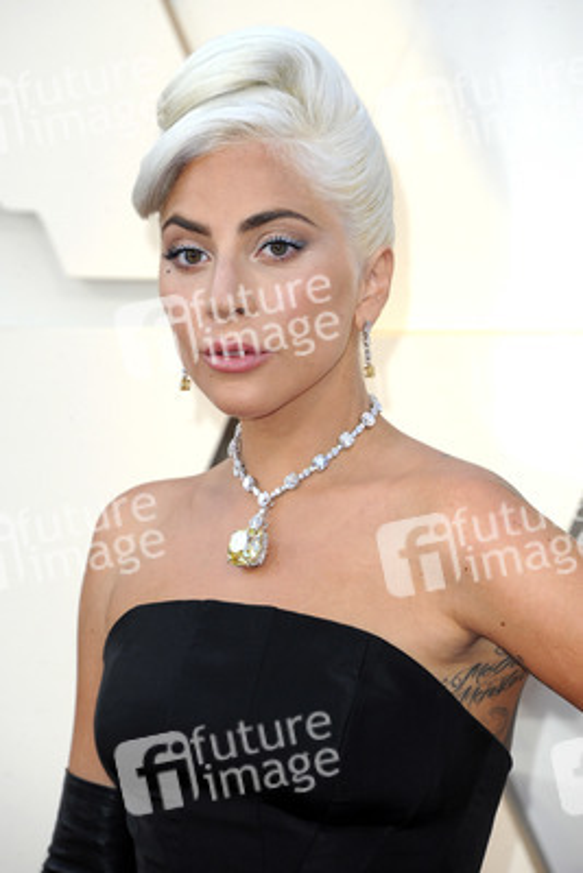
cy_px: 436
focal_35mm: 230
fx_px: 5582
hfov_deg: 6.0
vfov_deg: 8.9
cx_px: 292
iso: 1000
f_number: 7.1
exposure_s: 1/250
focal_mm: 230
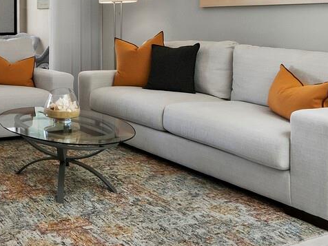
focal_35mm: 47
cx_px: 3
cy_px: 0
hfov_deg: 36.5
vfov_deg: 28.9
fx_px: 445
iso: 400
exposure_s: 1/4
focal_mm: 7
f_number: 11
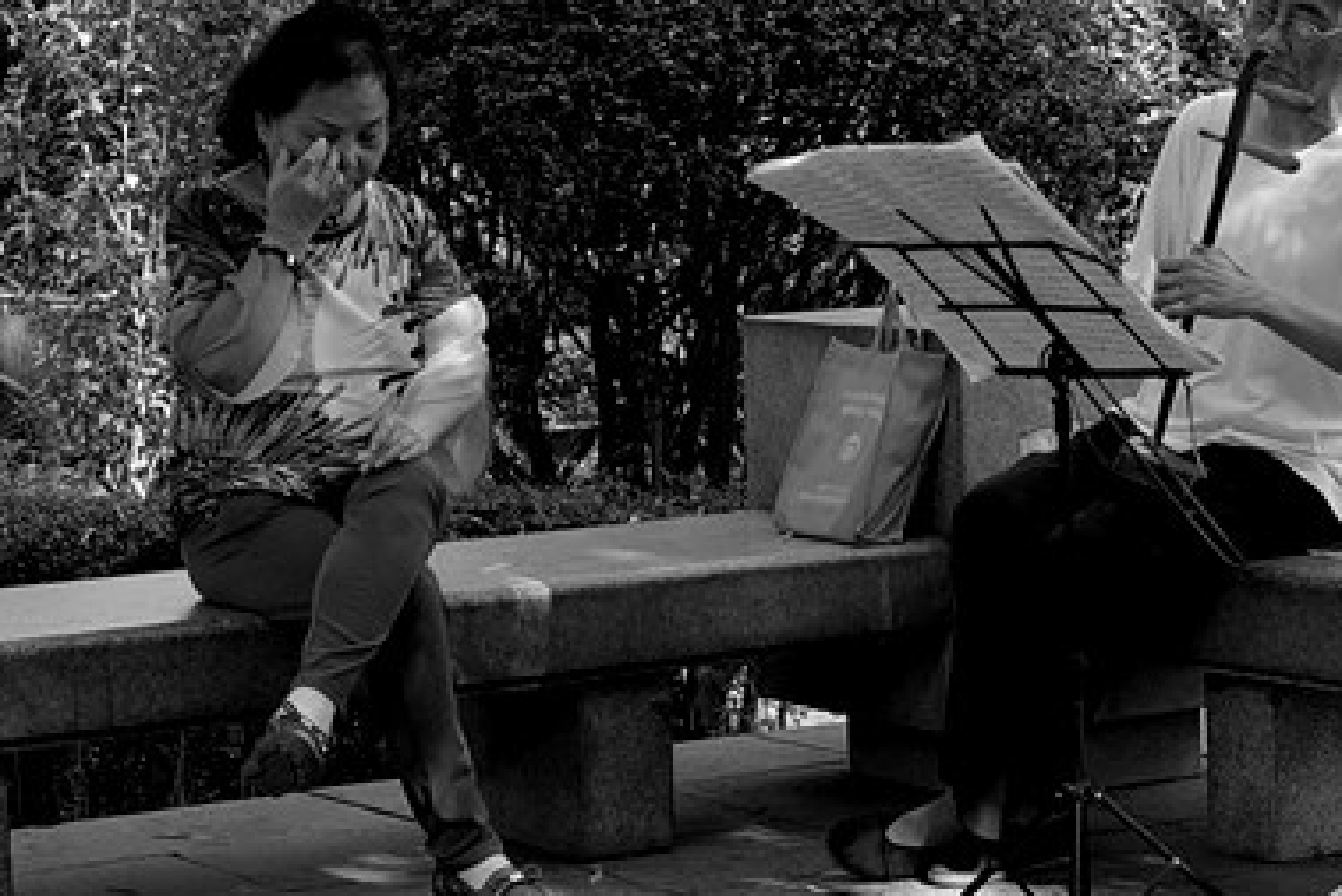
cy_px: 97
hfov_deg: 21.4
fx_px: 3543
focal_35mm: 95
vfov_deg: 14.3
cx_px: 698
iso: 250
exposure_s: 1/250
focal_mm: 24
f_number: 2.8
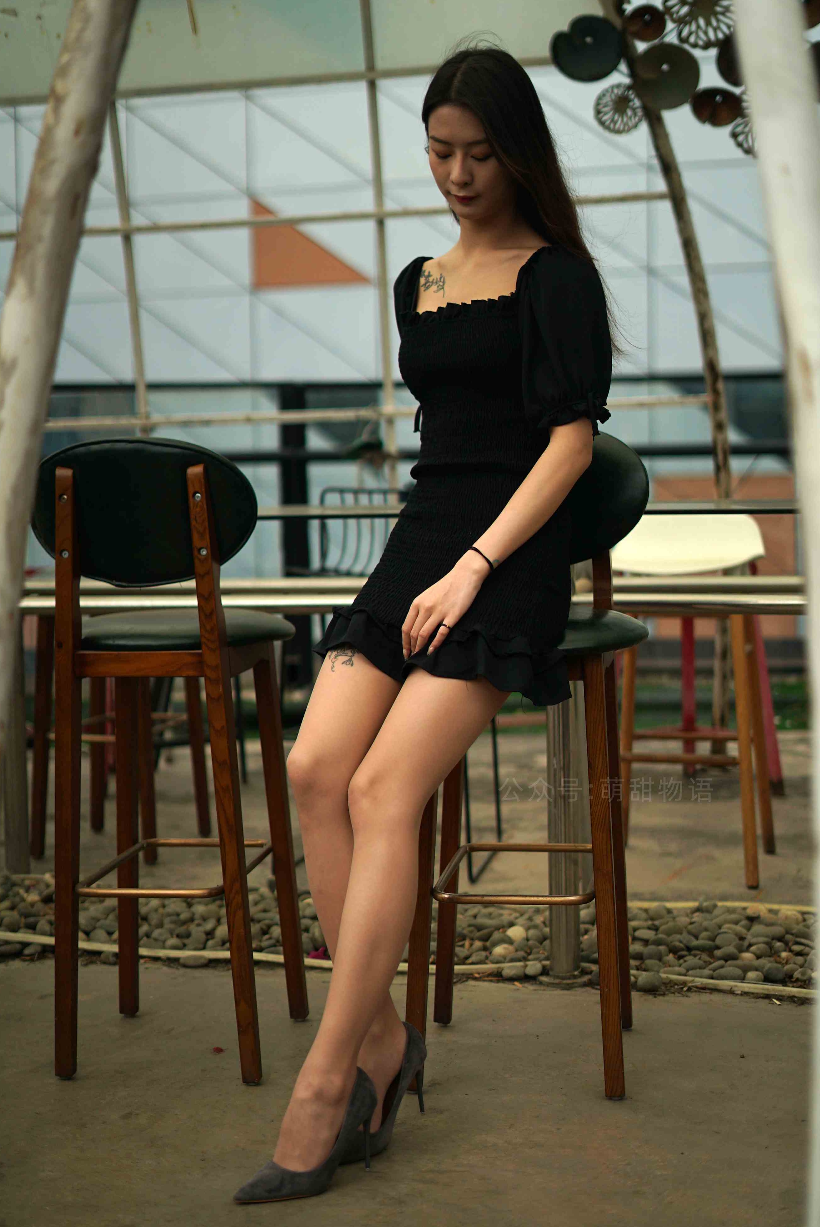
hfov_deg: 25.1
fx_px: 1843
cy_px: 631
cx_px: 384
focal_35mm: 54
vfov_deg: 36.9
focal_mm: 50
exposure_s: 1/4000
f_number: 1.8
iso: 200
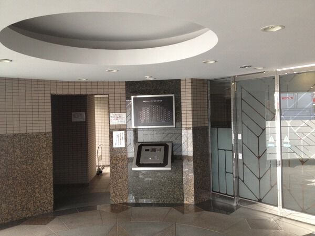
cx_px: 158
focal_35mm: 35
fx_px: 318
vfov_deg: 40.7
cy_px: 118
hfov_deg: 52.6
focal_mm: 4.28
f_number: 2.4
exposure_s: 1/20
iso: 125
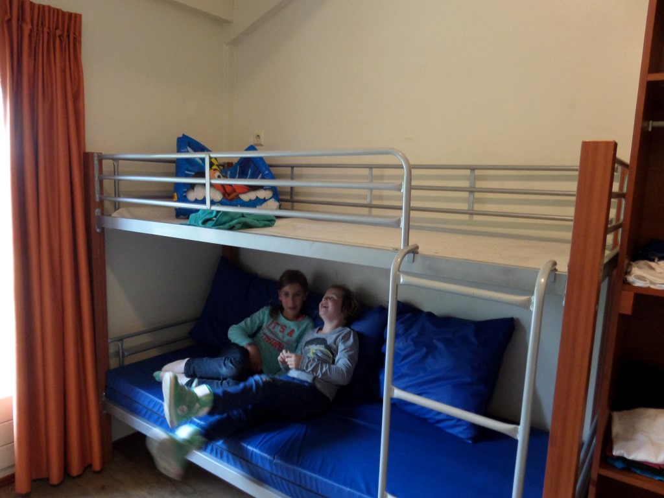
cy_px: 249
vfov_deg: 56.8
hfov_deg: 71.6
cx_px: 332
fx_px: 460
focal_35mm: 24
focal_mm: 4
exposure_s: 1/20
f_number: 3.2
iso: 240
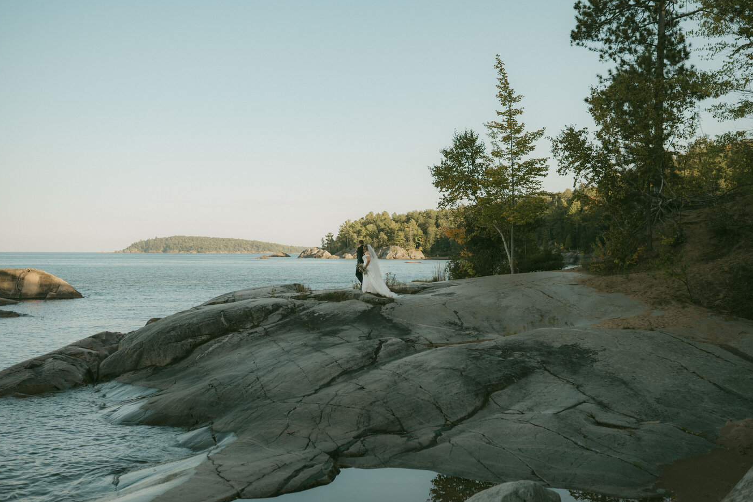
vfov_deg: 33.4
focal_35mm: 40
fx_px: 837
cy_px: 258
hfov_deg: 48.4
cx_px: 389
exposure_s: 1/800
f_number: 2.5
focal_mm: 35
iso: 125
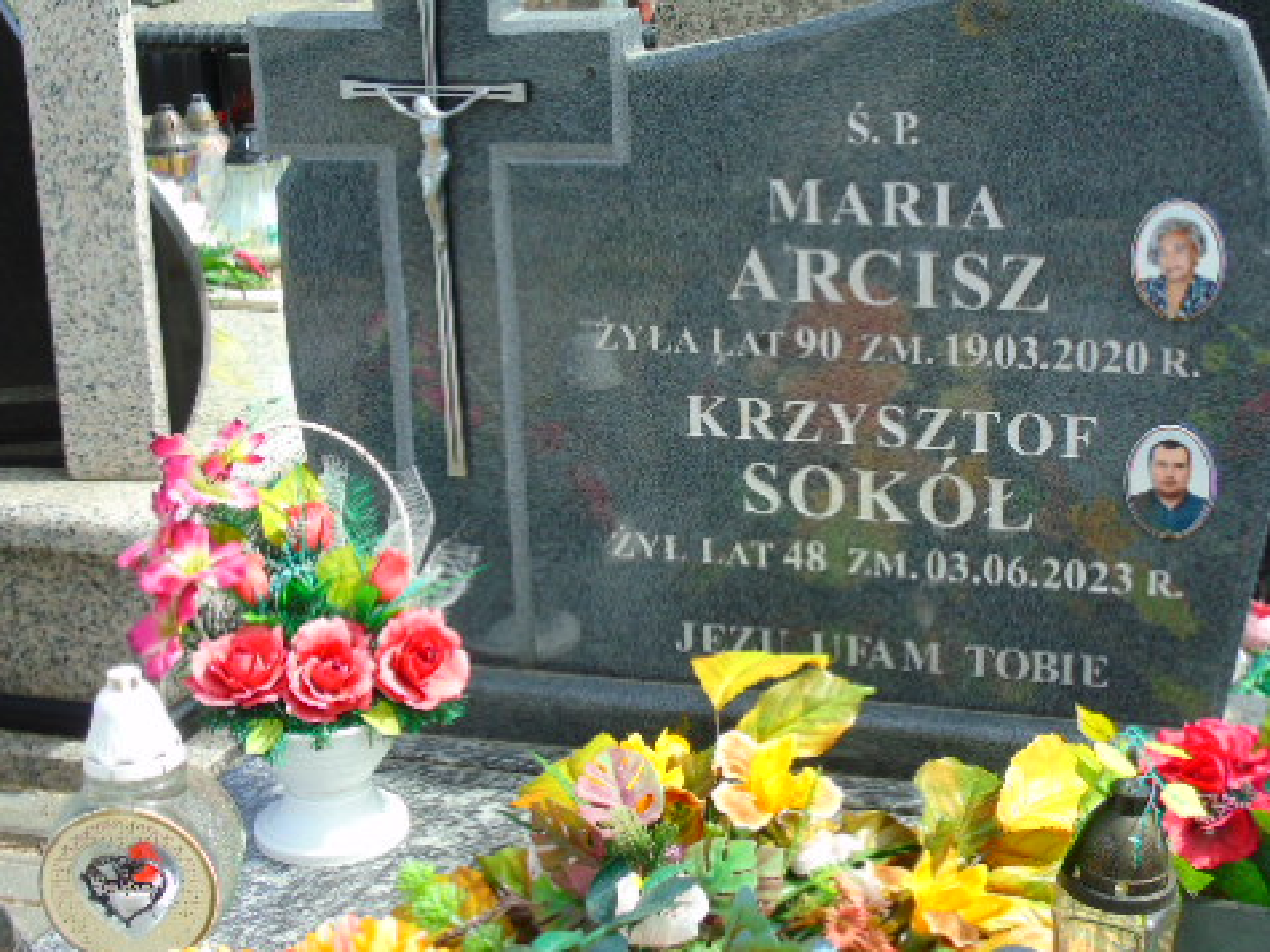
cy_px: 449
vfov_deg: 23.6
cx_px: 682
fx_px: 2274
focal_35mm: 62
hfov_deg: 31.2
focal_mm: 8.2
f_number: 4.1
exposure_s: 1/400
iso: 80
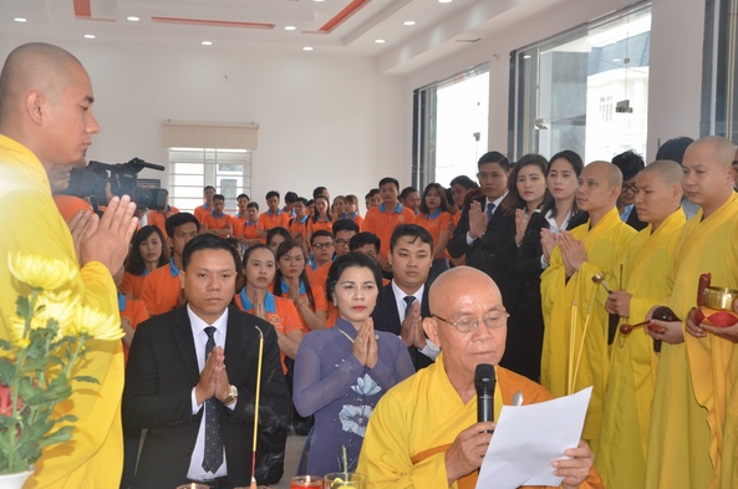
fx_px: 1178
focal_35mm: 58
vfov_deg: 23.5
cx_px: 360
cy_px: 231
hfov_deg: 34.8
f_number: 8
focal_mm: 35
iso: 1000
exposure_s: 1/250
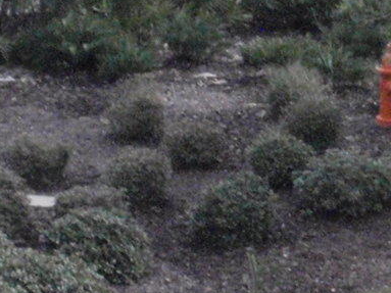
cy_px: 100
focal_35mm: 214
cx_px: 293
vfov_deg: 6.9
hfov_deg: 9.2
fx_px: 2416
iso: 800
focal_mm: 7.25
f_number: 9
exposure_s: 1/400
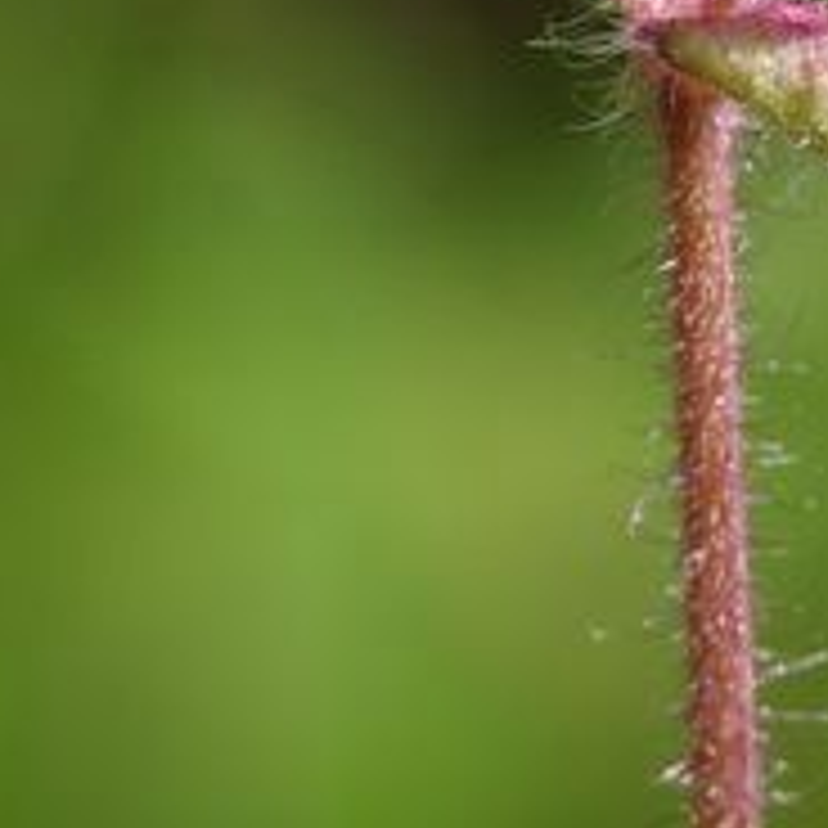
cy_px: -18
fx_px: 26304
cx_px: 1663
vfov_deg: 1.8
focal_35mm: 972
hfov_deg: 1.8
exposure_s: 1/160
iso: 200
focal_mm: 100
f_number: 5.6
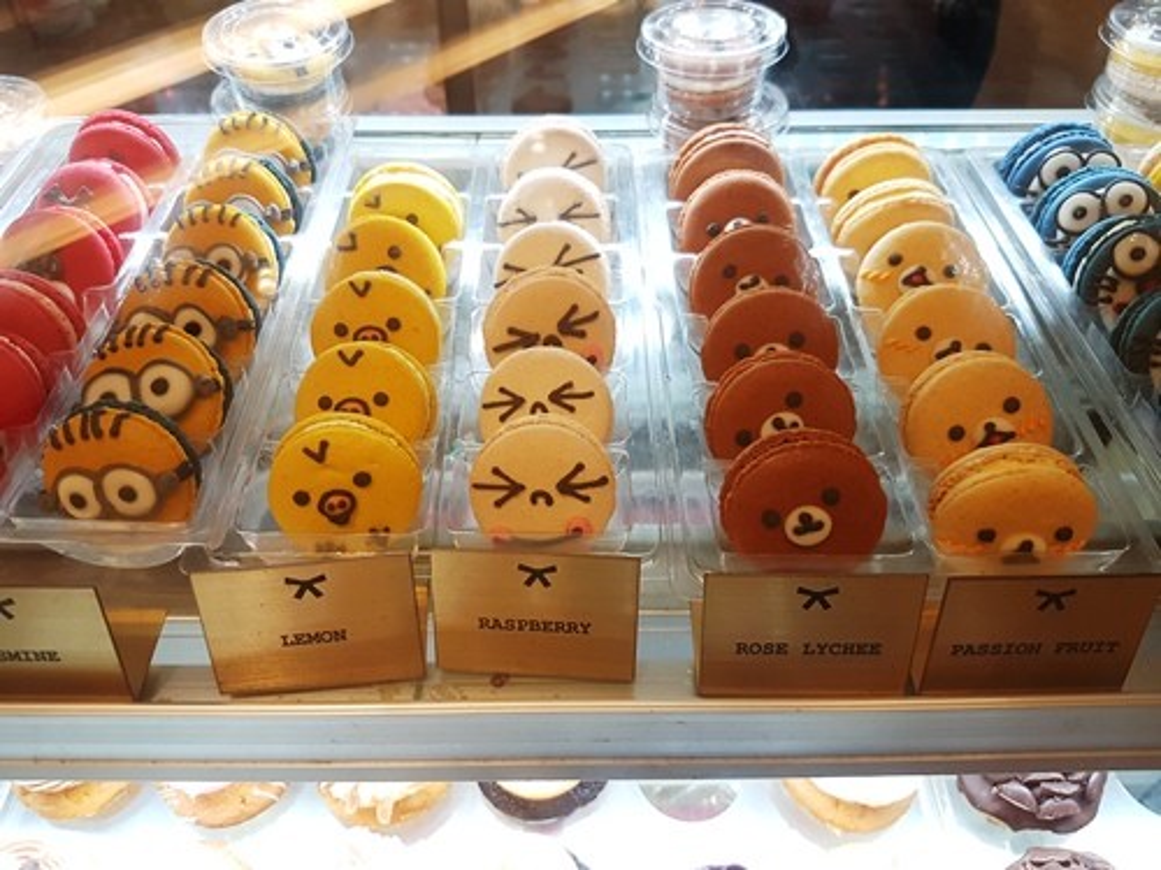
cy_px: 435
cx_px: 580
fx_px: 872
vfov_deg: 53.1
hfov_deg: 67.3
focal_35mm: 26
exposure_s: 1/50
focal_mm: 4.2
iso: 64
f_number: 1.7
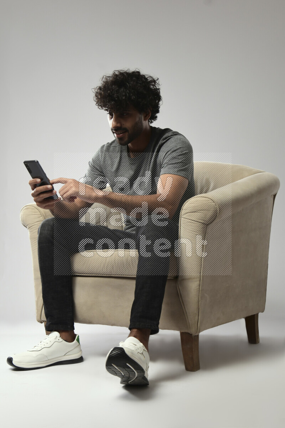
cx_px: 142
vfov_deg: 53.1
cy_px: 214
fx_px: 427
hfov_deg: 36.9
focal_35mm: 36
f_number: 5.6
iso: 400
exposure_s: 1/125
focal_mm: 36
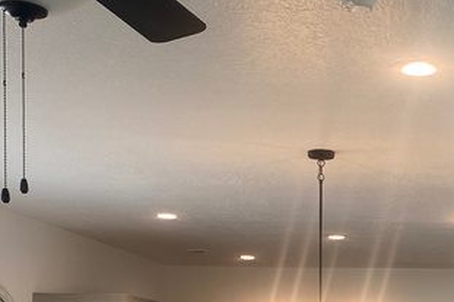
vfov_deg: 14.3
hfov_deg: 22.4
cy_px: 454
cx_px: 397
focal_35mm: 89
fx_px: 1122
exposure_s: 1/120
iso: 64
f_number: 1.8
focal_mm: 4.25
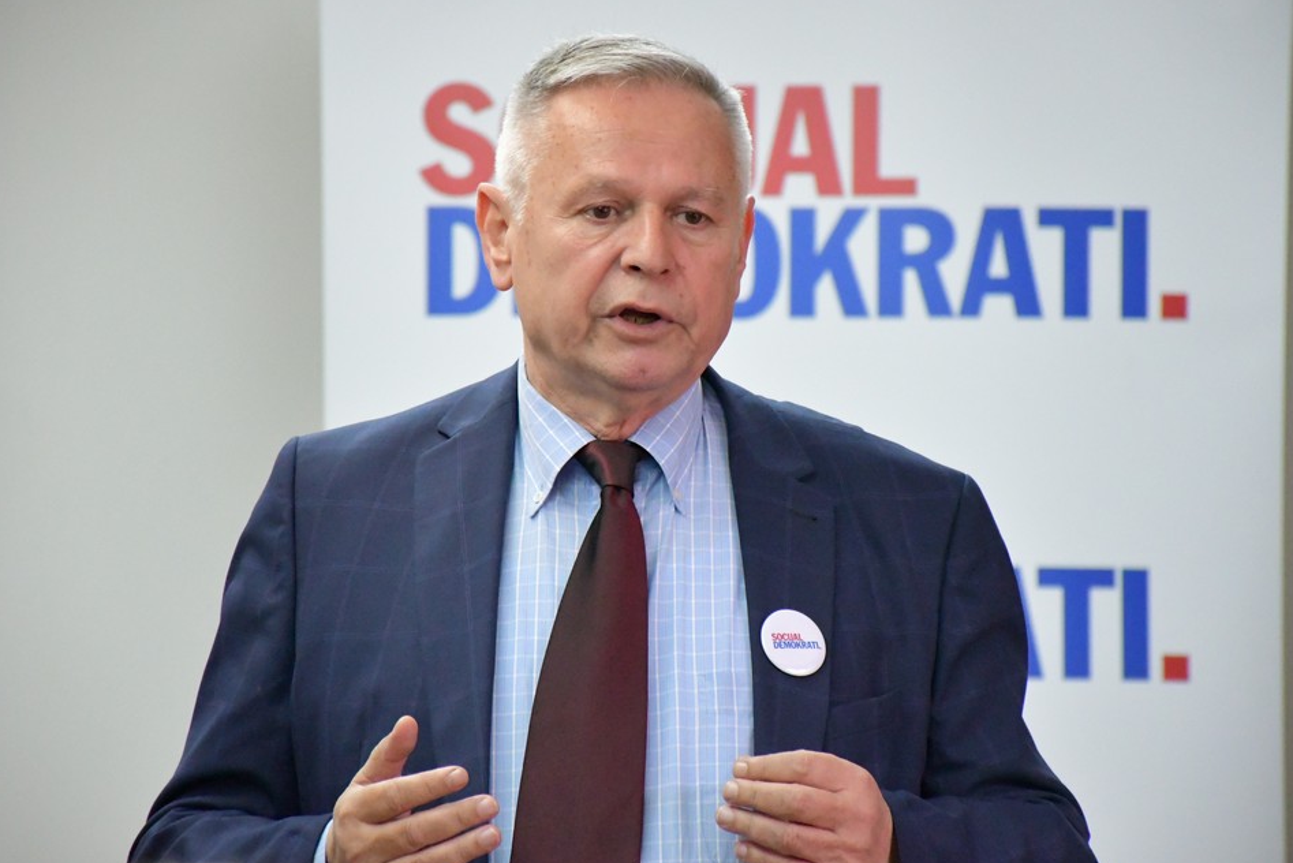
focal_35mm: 227
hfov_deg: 9.1
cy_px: 408
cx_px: 662
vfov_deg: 6.1
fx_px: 8155
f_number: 5.6
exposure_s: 1/250
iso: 11400
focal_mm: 140
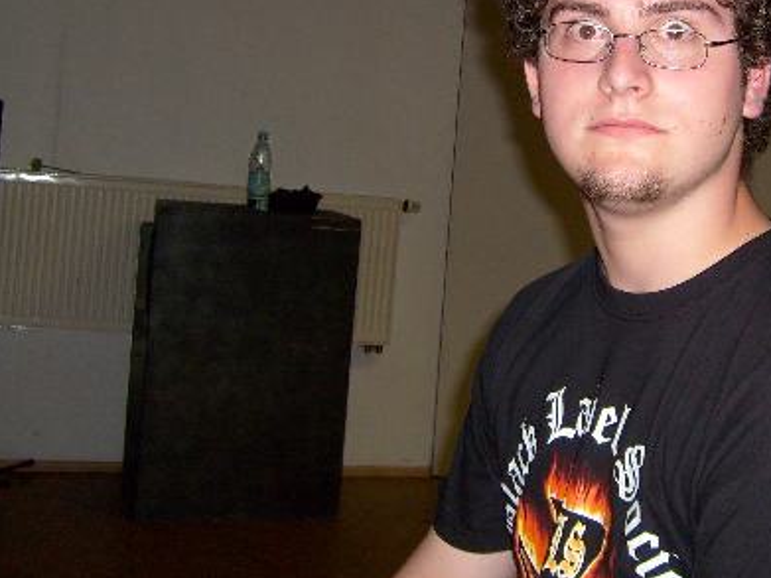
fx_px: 1403
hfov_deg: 30.1
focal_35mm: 63
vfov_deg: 22.9
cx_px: 596
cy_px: 105
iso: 100
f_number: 2.8
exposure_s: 1/45
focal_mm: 5.8
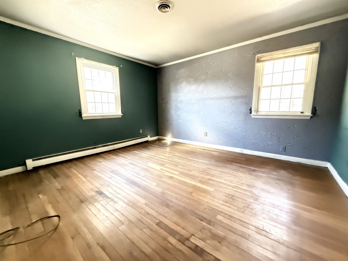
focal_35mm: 14
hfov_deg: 102.1
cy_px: 130
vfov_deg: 85.7
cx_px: 174
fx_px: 141
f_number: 2.2
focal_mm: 2.22
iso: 1250
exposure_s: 1/60
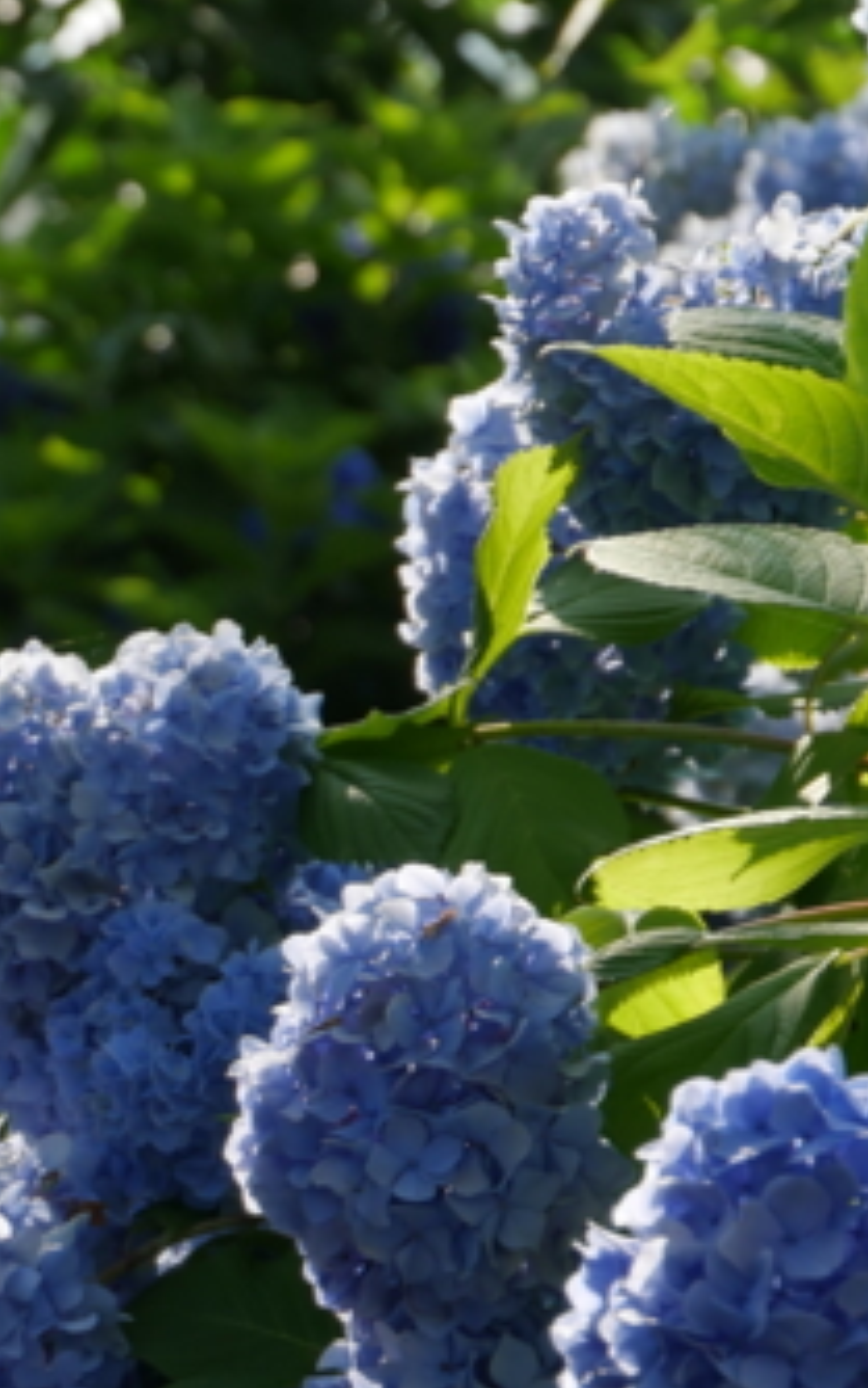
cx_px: -114
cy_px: 1496
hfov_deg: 3.5
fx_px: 14030
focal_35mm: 371
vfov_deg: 5.6
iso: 200
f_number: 5.6
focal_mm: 73
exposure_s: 1/320
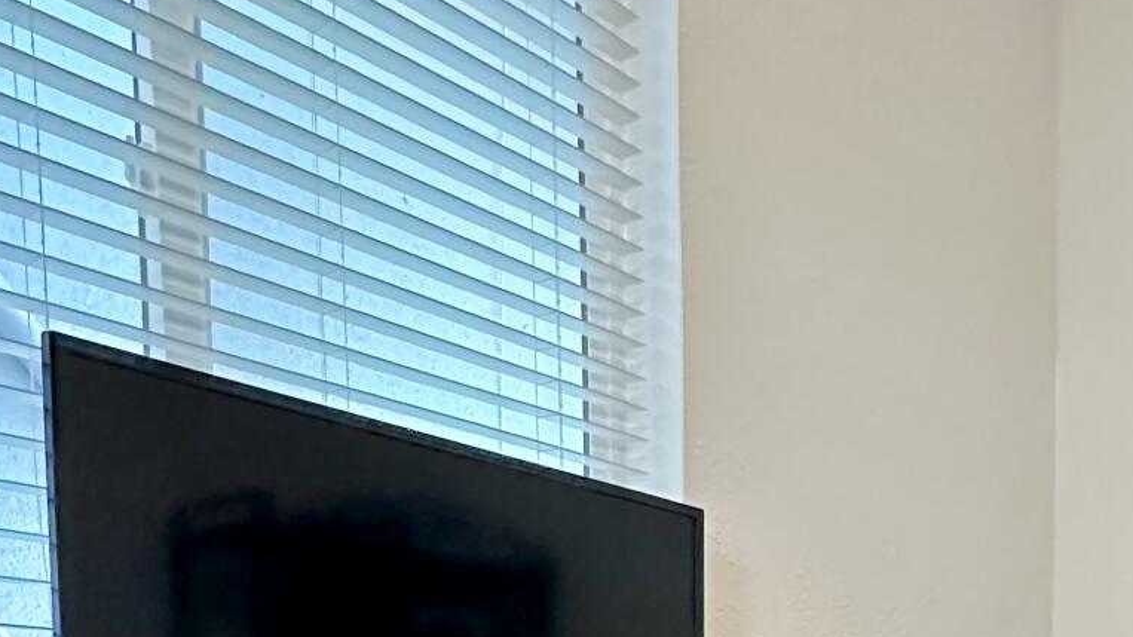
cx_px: 962
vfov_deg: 24.6
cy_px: 892
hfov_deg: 46.8
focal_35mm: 40
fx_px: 1202
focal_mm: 2.22
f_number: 2.2
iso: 1000
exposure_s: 1/60
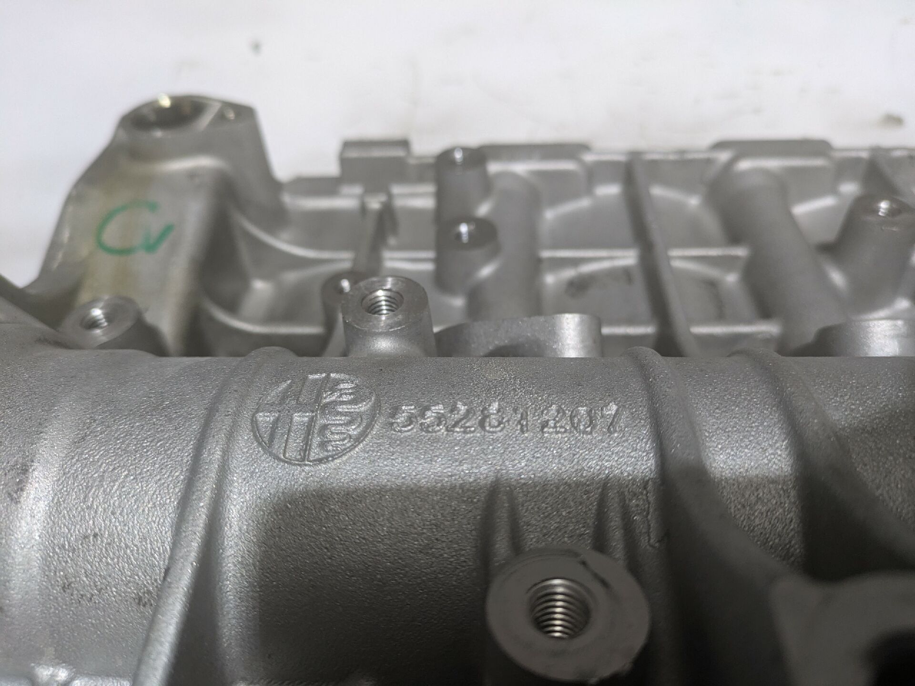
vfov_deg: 54.9
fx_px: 661
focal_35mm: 25
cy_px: 343
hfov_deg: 69.4
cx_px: 458
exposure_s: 1/100
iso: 166
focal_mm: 5.43
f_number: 1.89
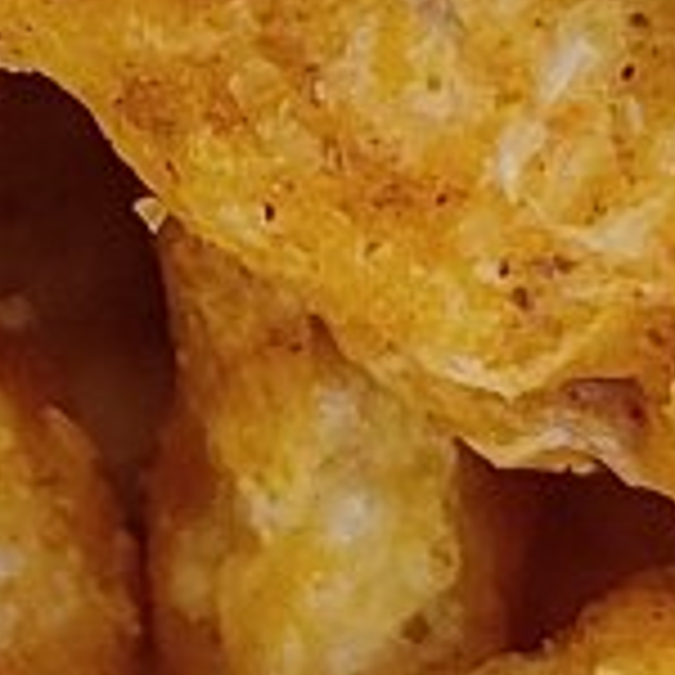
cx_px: -328
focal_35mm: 235
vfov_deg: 6.9
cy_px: -1120
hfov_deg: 7.3
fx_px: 5184
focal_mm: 6.04
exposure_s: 1/25
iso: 462
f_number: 1.9
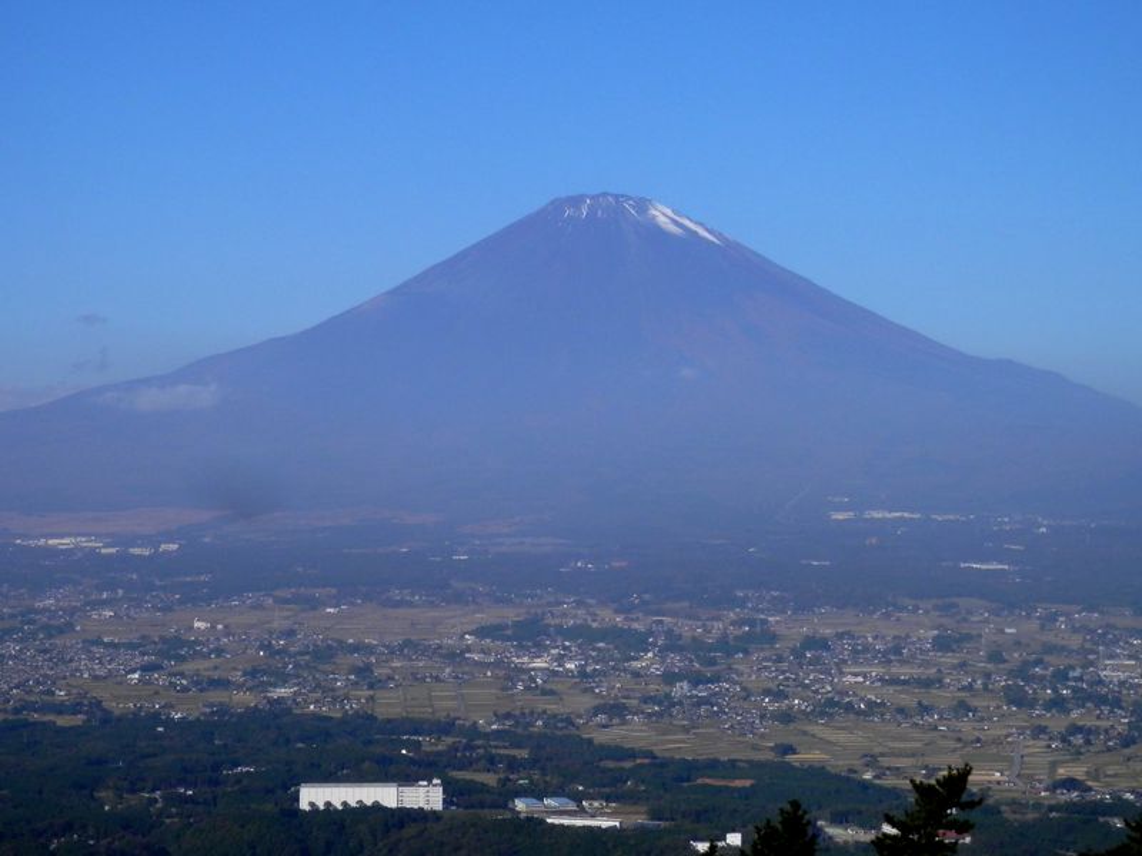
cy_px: 428
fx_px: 2639
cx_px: 571
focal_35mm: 80
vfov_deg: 18.4
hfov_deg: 24.4
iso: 80
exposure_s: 1/160
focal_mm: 14.4
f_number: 13.1
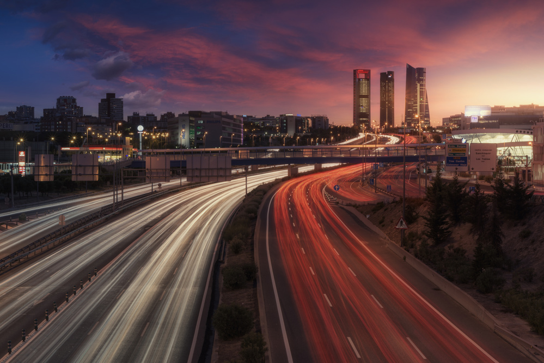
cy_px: 182
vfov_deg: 19.5
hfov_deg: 28.8
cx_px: 272
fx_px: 1058
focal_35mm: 70
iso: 50
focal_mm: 70
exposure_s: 10
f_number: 16
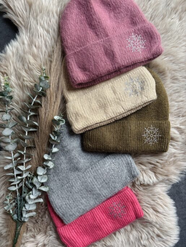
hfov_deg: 53.0
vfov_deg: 67.3
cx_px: 93
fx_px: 186
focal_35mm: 26
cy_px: 124
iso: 400
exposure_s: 1/60
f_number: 1.6
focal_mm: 5.96
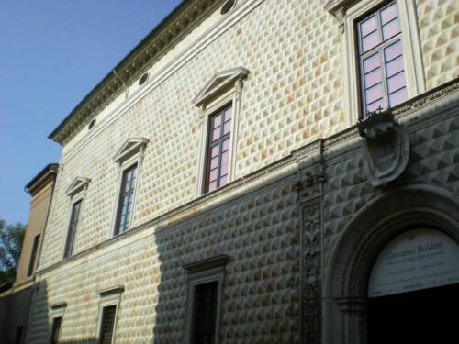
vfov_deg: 37.7
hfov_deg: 49.0
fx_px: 504
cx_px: 230
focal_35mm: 38
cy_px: 172
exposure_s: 1/482
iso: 50
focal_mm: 6.3
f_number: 4.6
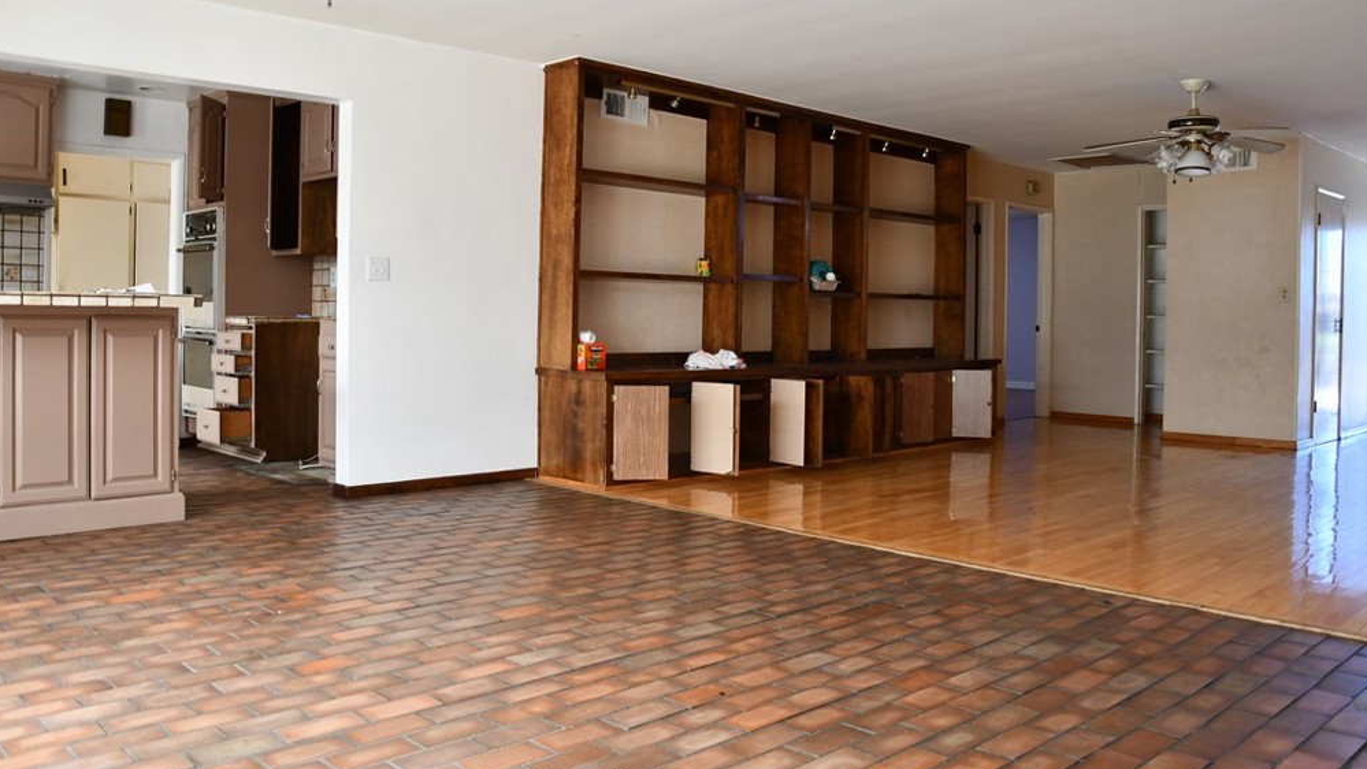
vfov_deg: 40.1
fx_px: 1051
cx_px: 675
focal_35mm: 29
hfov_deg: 66.1
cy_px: 335
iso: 1000
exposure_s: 1/80
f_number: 4.5
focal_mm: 18
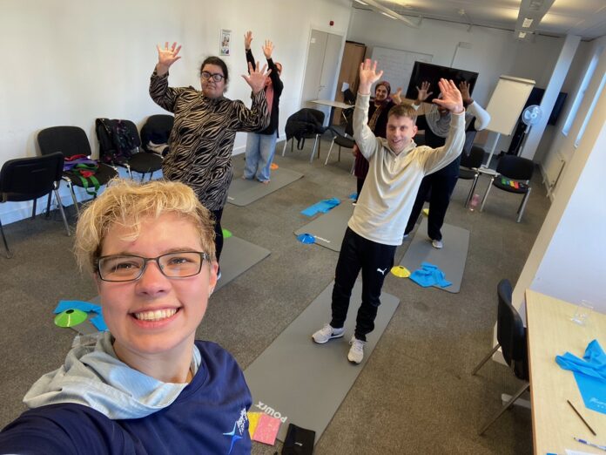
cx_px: 303
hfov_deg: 73.9
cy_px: 228
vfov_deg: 58.9
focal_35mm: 23
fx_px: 403
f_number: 2.2
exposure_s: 1/50
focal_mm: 2.71
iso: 80
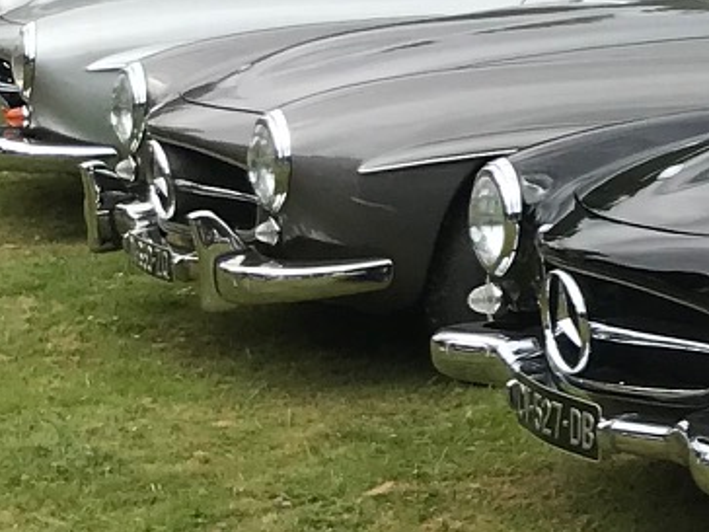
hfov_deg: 11.2
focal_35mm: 155
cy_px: 121
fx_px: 3175
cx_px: 1550
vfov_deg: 9.6
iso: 20
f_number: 1.8
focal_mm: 3.99
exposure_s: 1/1389
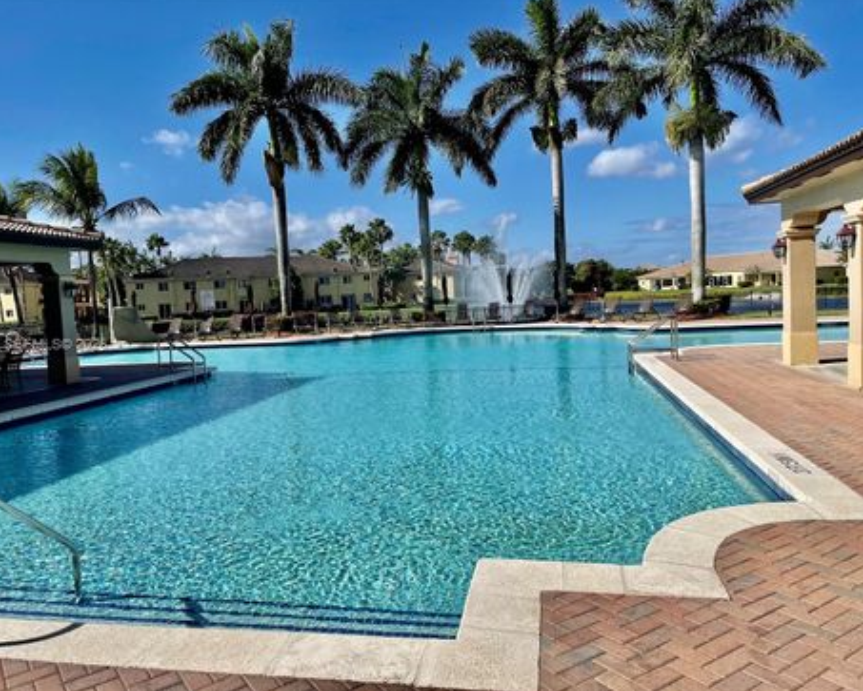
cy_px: 346
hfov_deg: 62.1
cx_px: 398
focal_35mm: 28
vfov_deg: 51.6
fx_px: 716
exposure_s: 1/5814
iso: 32
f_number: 1.6
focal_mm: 4.2
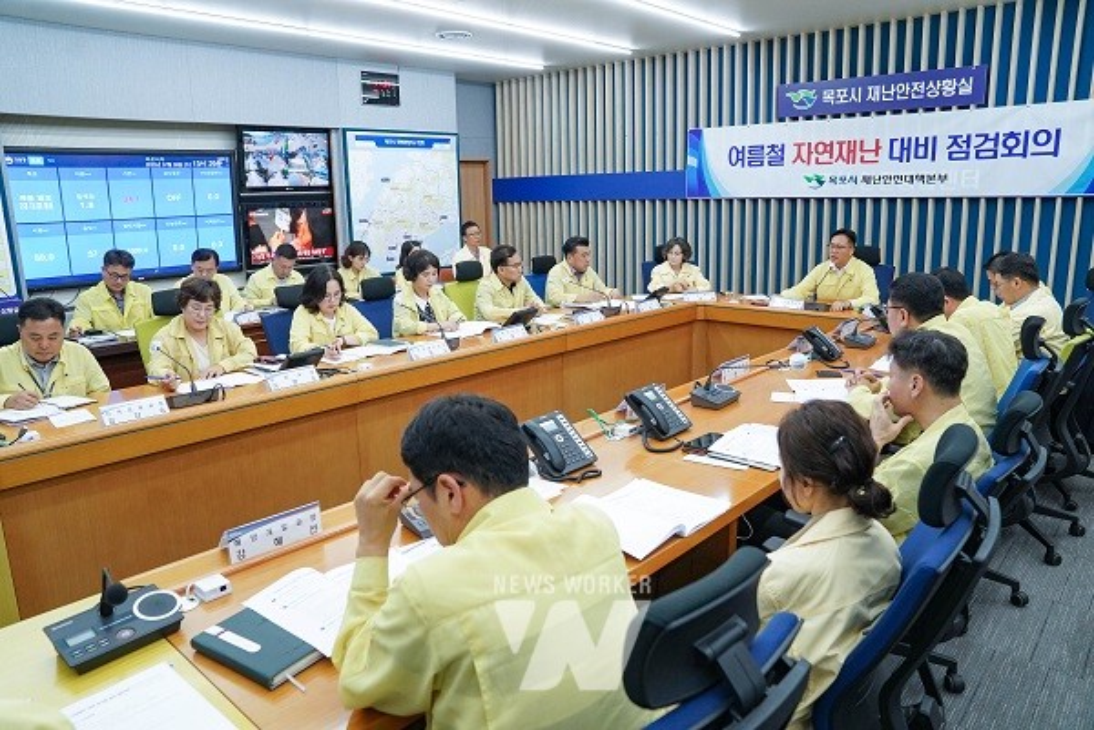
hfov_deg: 73.7
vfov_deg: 53.1
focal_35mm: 24
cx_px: 547
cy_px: 365
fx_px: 729
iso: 2500
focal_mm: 24
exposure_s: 1/160
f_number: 4
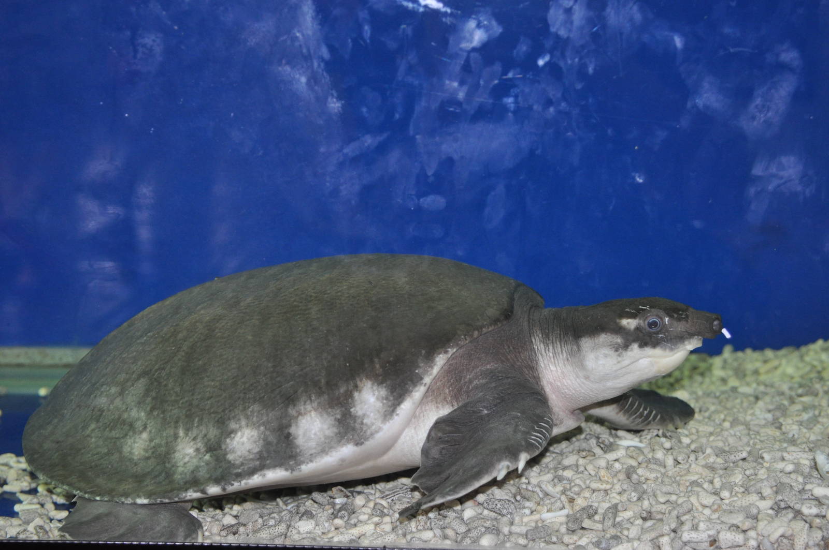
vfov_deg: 18.1
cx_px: 414
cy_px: 275
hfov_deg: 27.0
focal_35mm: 75
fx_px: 1725
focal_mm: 50
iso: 800
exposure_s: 1/60
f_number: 5.3
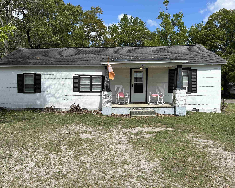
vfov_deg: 51.5
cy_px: 96
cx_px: 106
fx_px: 195
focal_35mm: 28
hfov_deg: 62.1
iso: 50
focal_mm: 5.7
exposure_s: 1/3968
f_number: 1.5
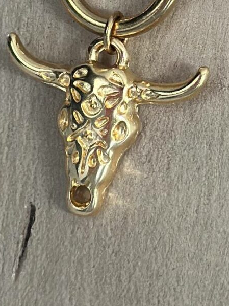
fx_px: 2036
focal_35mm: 231
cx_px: 146
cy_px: 31
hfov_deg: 6.4
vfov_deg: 8.5
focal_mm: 6.86
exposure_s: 1/60
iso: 200
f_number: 1.78
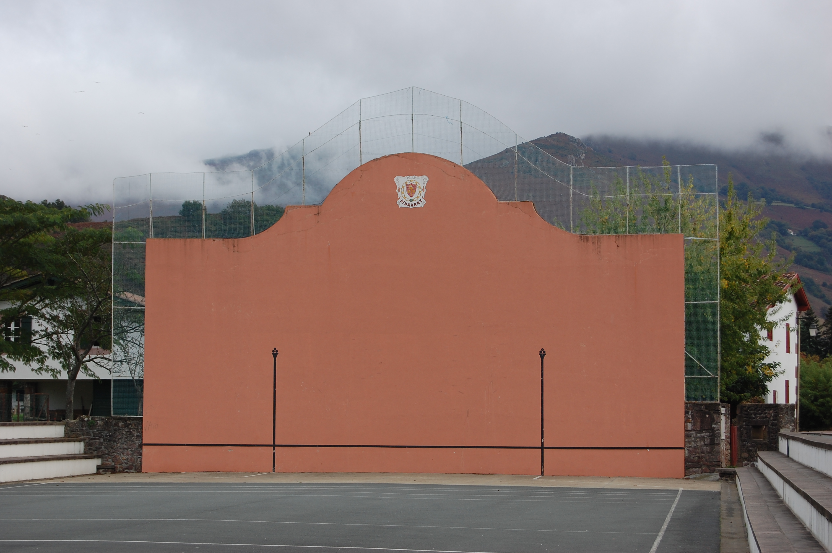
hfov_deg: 24.6
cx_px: 416
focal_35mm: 82
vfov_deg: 16.5
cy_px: 276
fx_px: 1905
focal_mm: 55
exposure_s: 1/320
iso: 200
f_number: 8
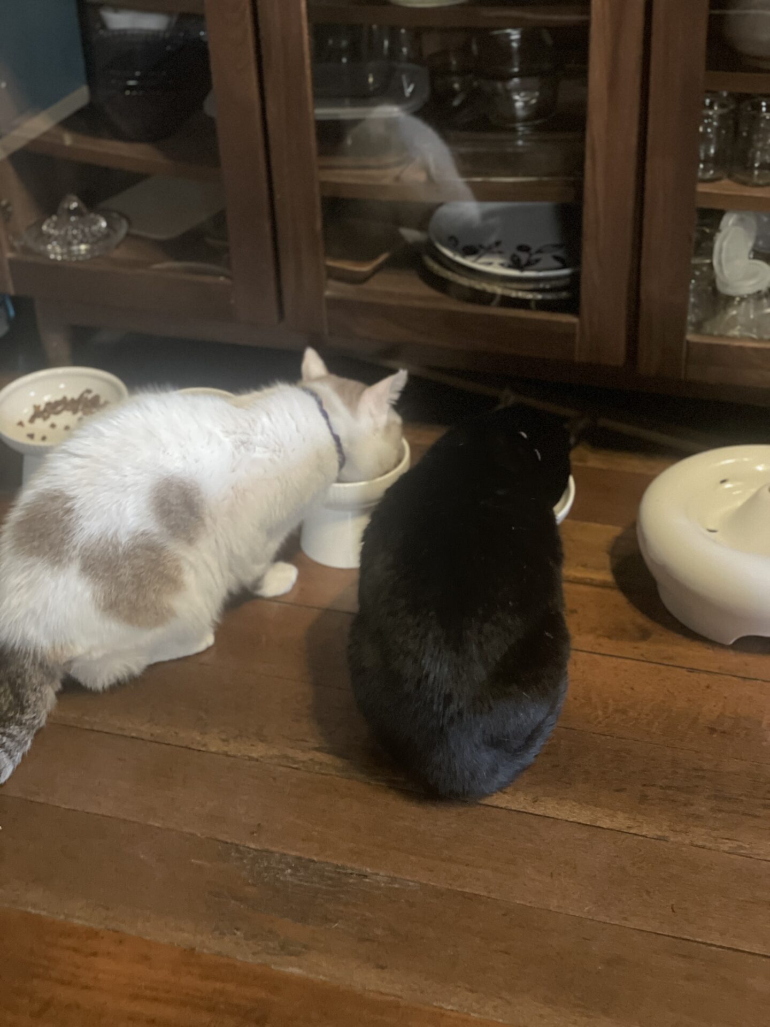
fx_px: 1542
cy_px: 514
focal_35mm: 52
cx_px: 385
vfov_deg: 36.8
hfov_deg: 28.0
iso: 400
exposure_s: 1/17
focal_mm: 6
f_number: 2
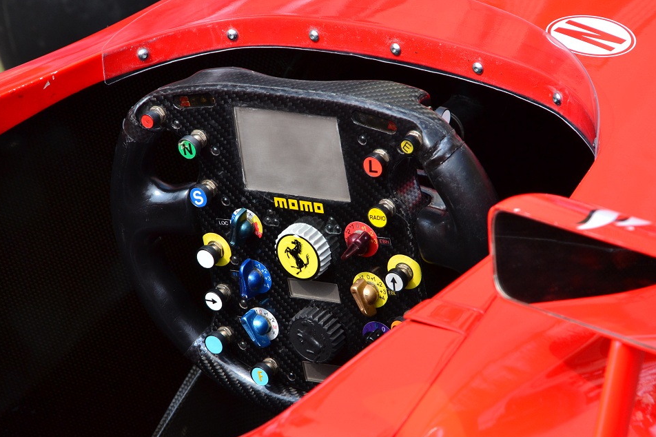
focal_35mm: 199
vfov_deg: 6.9
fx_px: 3618
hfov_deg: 10.4
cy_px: 253
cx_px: 322
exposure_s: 1/500
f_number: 11
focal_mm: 105
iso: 400
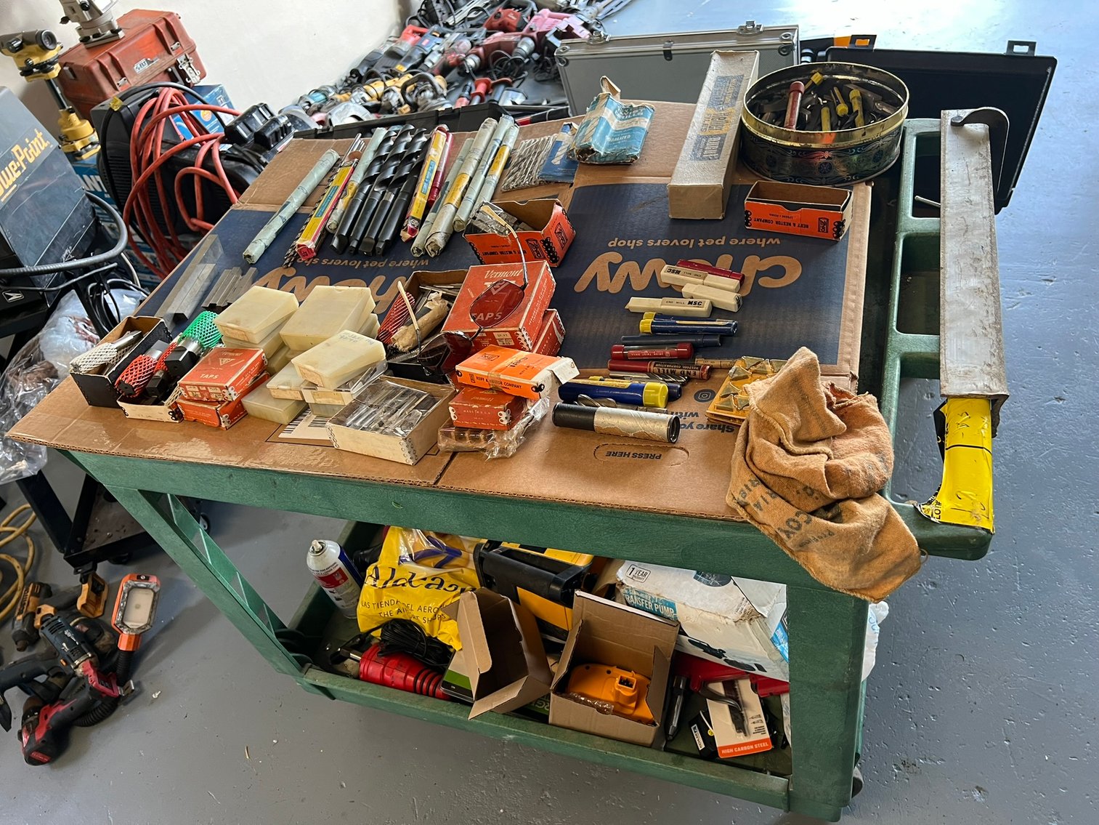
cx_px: 550
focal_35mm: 26
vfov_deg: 53.1
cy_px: 412
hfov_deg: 67.3
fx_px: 826
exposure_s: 1/60
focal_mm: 5.7
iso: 80
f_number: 1.5
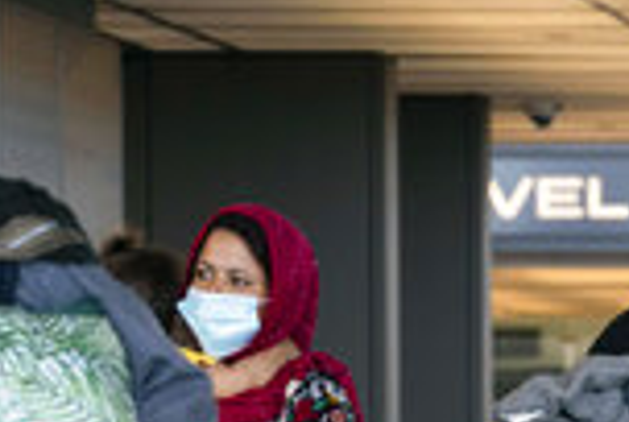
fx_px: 8876
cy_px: 689
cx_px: 749
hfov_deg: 4.0
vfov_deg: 2.7
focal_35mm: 507
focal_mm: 151
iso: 1600
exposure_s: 1/400
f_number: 5.6
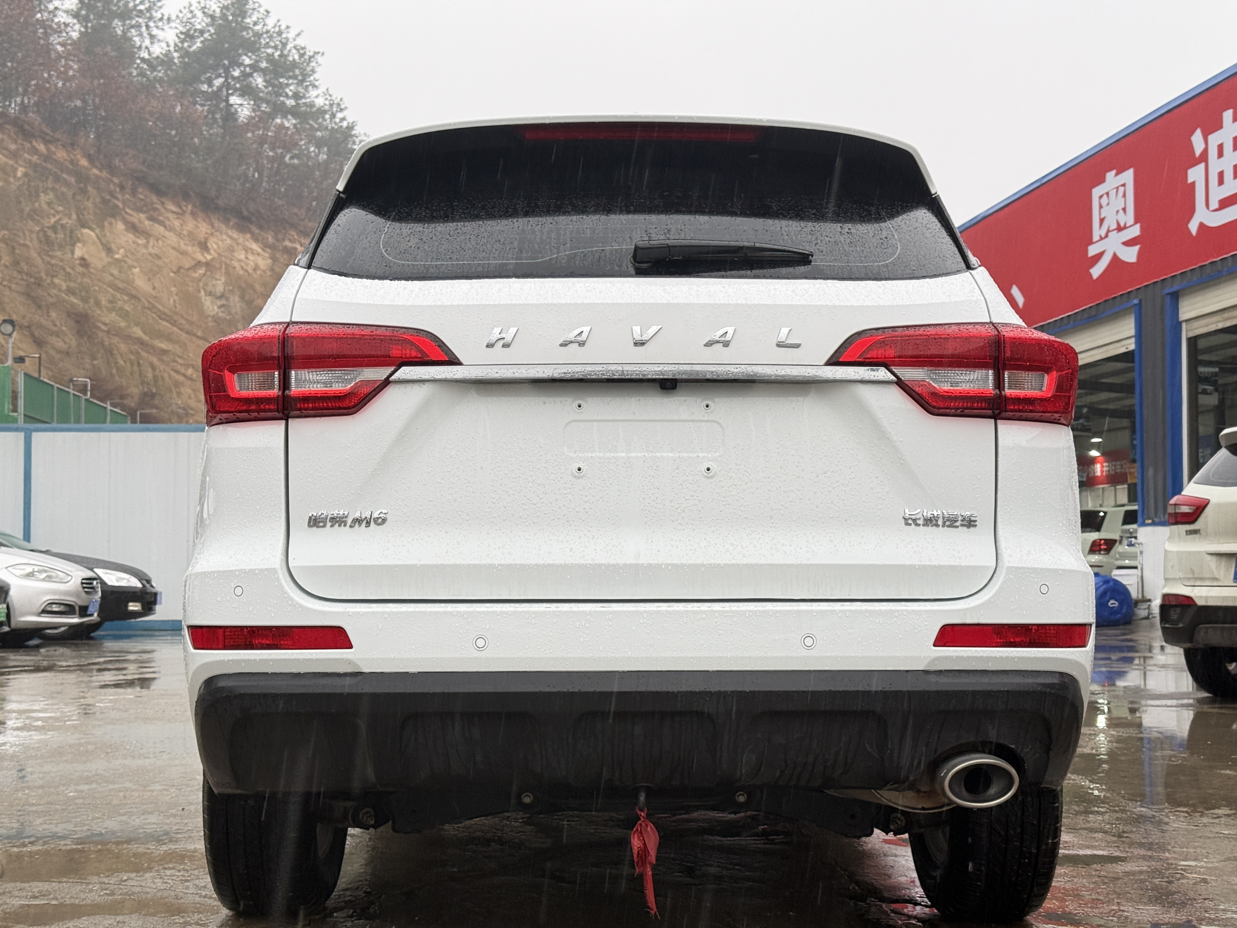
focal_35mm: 48
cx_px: 618
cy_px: 464
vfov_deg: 30.3
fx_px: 1715
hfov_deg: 39.7
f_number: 1.78
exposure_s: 1/100
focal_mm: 6.76
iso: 125
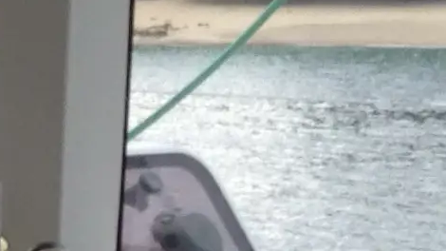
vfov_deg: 6.0
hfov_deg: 9.9
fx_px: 2341
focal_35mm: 198
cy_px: 460
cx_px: -512
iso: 25
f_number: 2.4
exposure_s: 1/60
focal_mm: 3.3
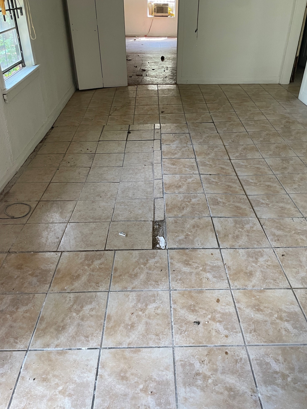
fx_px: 319
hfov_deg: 51.4
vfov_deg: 65.3
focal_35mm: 27
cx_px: 156
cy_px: 200
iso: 125
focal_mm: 4.2
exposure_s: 1/73
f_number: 1.6
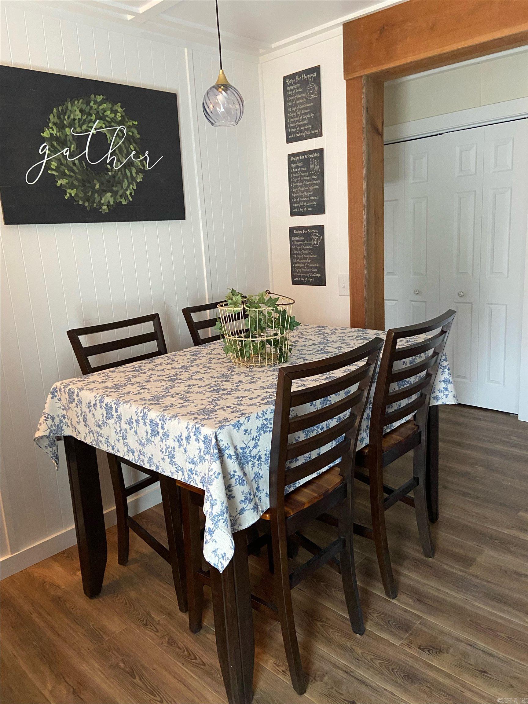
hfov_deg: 53.1
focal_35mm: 26
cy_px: 352
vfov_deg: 67.3
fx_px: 529
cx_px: 264
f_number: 1.8
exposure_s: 1/60
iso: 500
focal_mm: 4.25
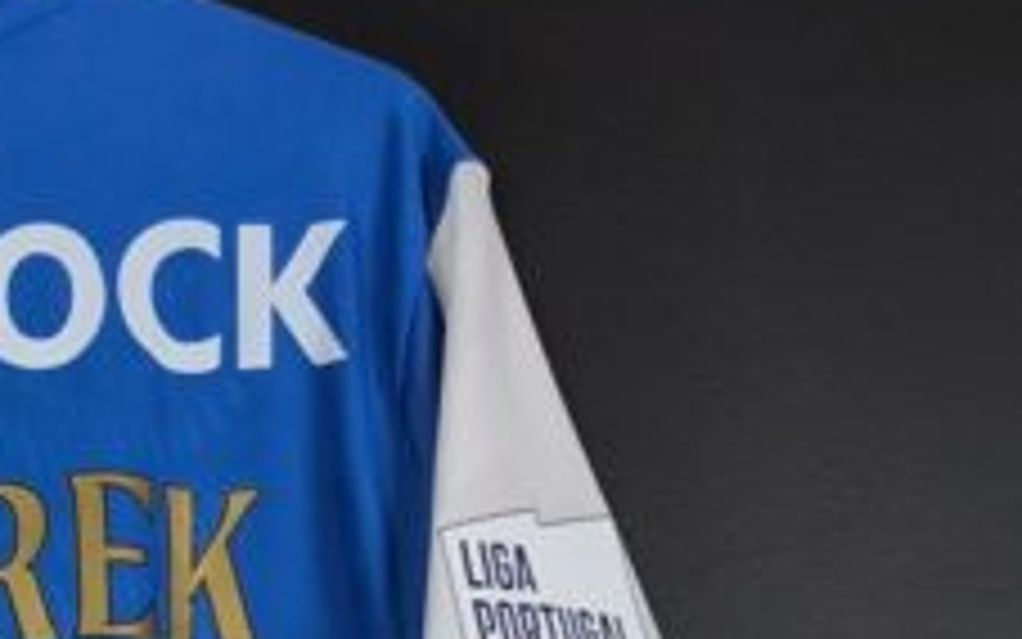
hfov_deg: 22.4
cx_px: -158
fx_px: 2396
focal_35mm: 86
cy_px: 1377
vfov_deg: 12.8
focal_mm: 6.57
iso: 400
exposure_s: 1/160
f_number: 1.6
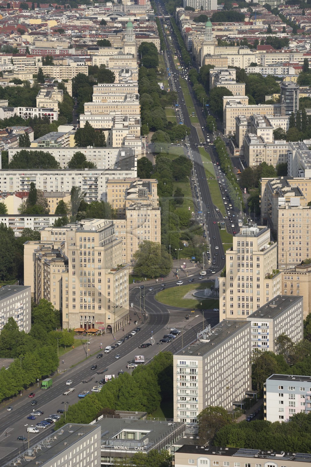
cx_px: 156
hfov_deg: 7.6
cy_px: 234
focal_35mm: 180
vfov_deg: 11.4
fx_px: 2332
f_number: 10
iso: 200
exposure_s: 1/200
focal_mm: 180
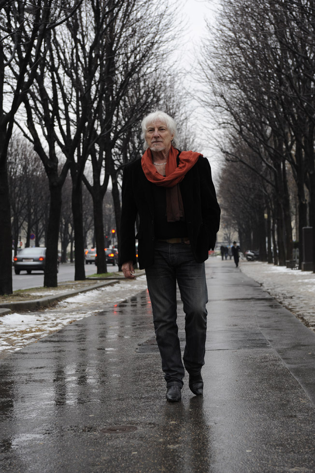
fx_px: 920
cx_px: 158
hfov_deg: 19.4
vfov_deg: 28.9
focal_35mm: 70
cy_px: 236
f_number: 6.3
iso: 400
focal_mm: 70
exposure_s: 1/100
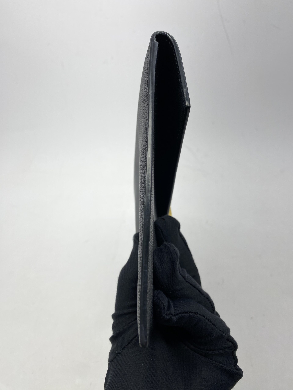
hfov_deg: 53.1
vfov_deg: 67.3
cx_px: 146
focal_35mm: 26
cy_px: 195
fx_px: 293
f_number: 1.8
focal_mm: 4.25
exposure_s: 1/177
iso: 32
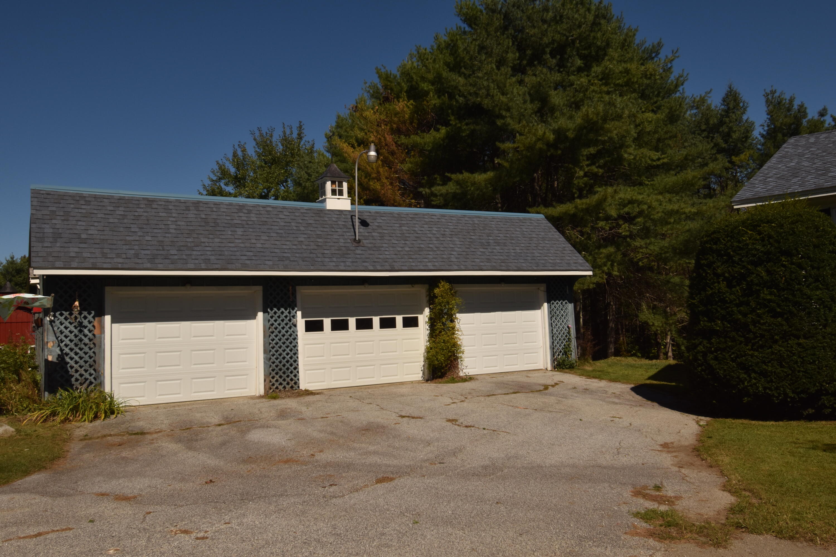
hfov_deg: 64.6
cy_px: 278
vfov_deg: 45.7
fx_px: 662
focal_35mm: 28
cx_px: 418
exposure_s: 1/640
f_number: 13
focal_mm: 19
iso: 100
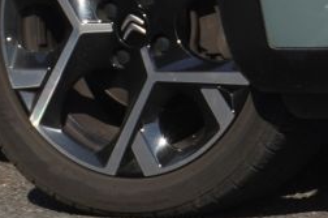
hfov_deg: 5.0
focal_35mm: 410
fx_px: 3730
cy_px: -311
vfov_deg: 3.3
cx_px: 266
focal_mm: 43
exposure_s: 1/250
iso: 100
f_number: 6.3
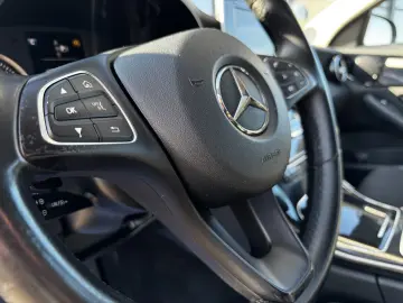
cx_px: 202
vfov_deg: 56.8
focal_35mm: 24
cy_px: 152
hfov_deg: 71.6
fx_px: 279
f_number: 1.78
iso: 125
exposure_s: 1/121
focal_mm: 6.76
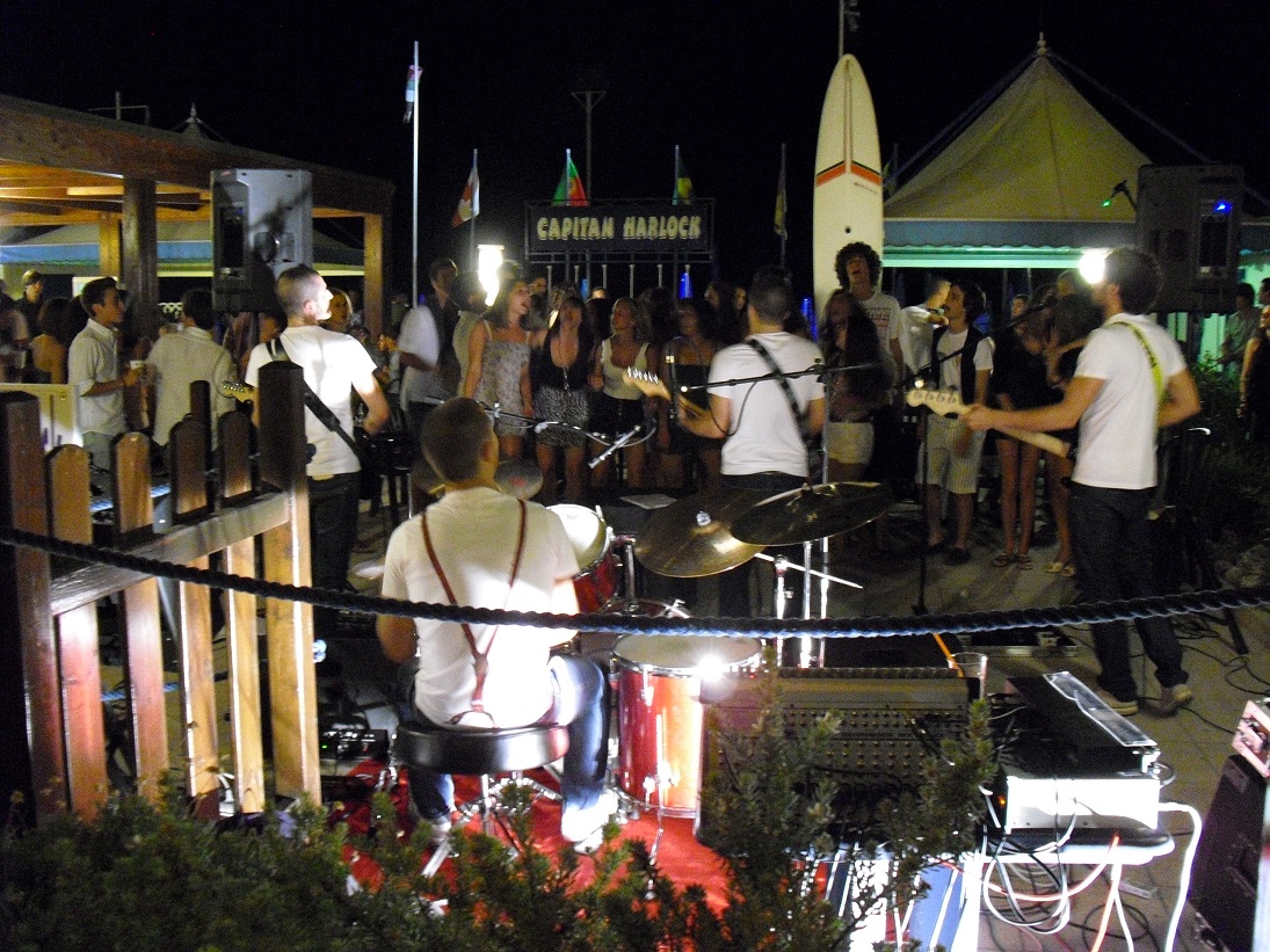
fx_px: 1321
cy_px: 476
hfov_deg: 51.4
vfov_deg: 39.6
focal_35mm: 36
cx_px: 635
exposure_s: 1/10
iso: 800
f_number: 3.1
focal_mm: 6.3
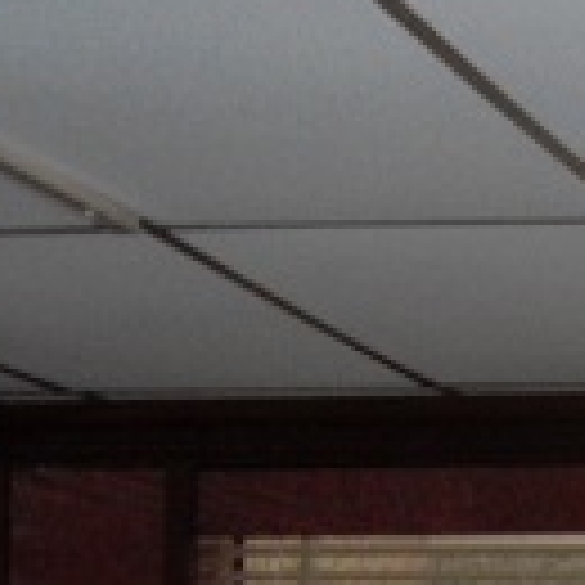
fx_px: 3078
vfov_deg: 10.6
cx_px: 1377
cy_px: 806
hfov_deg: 9.7
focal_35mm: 161
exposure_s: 1/45
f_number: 2.8
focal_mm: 6.3
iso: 100
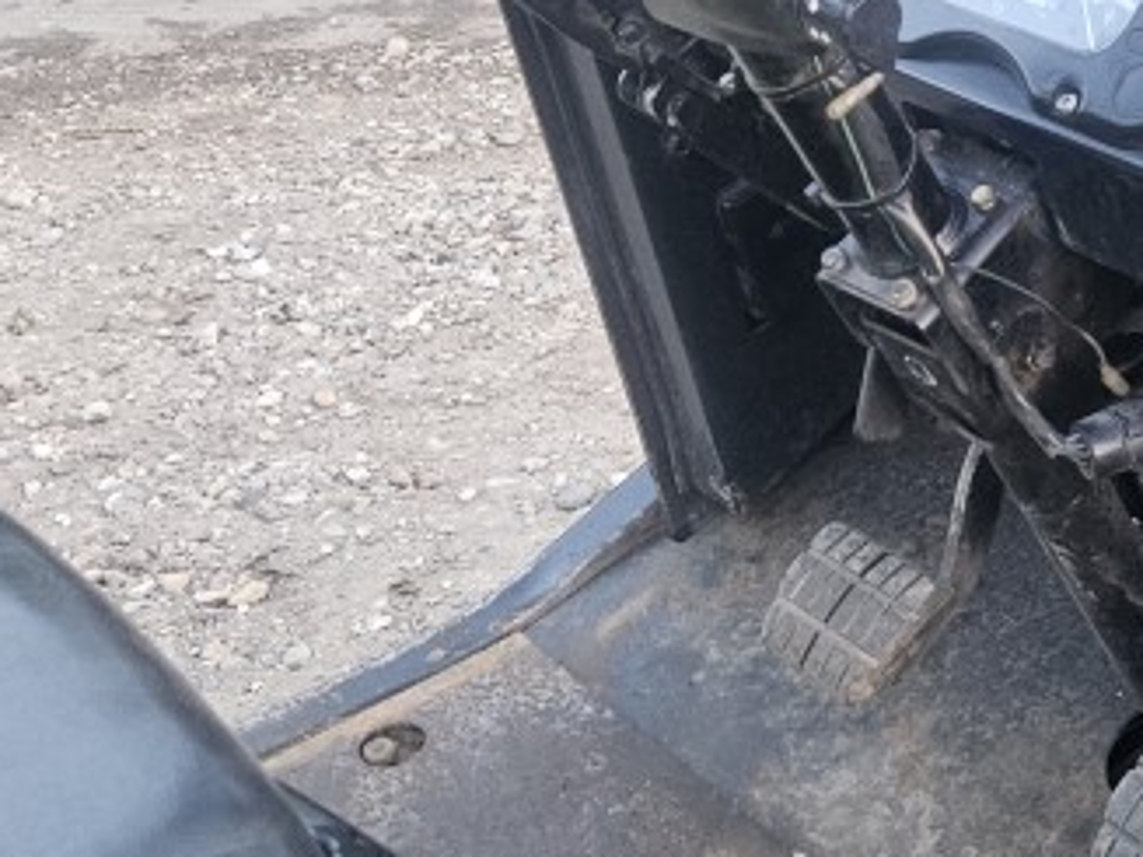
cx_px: 933
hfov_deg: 26.5
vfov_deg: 20.3
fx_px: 2377
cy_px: 238
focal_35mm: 72
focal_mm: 5.4
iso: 320
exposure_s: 1/100
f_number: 1.8
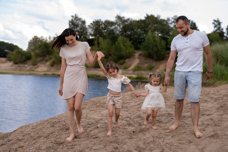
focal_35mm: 54
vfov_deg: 25.1
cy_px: 74
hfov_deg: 36.9
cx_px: 120
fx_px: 342
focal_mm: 50
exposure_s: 1/800
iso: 100
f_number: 2
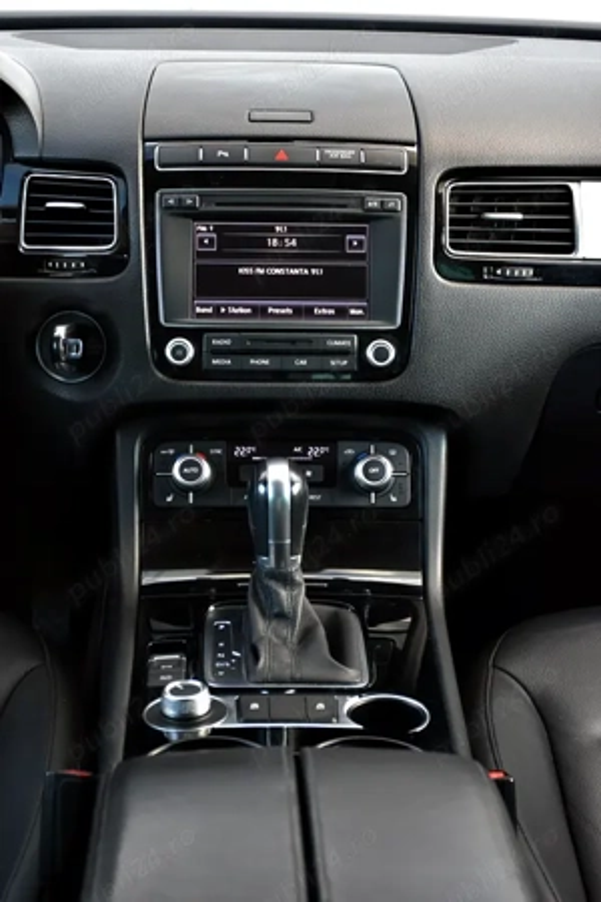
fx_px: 1578
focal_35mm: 63
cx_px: 300
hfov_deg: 21.6
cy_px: 451
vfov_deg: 31.9
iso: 1400
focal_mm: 42
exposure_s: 1/60
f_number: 4.5
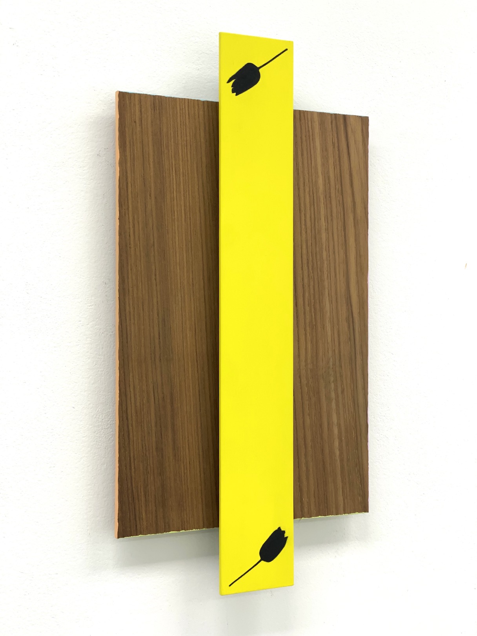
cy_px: 318
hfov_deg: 28.0
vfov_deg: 36.8
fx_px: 955
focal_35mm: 52
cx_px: 238
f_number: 2
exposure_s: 1/122
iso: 40
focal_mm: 6
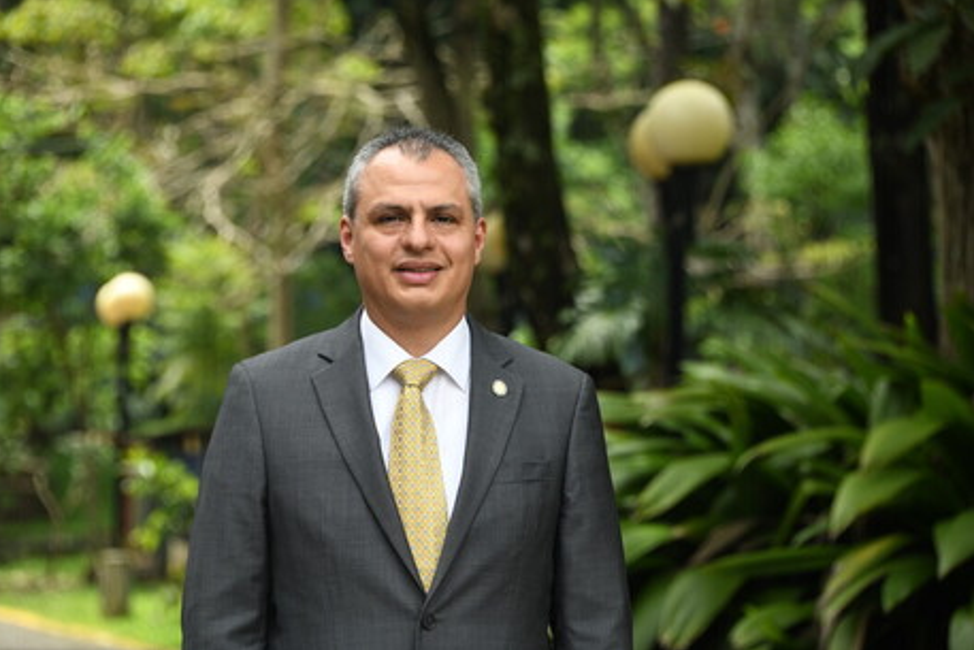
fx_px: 5196
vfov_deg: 7.2
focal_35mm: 192
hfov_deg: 10.7
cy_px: 324
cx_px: 486
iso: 200
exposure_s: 1/160
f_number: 7.1
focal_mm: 190
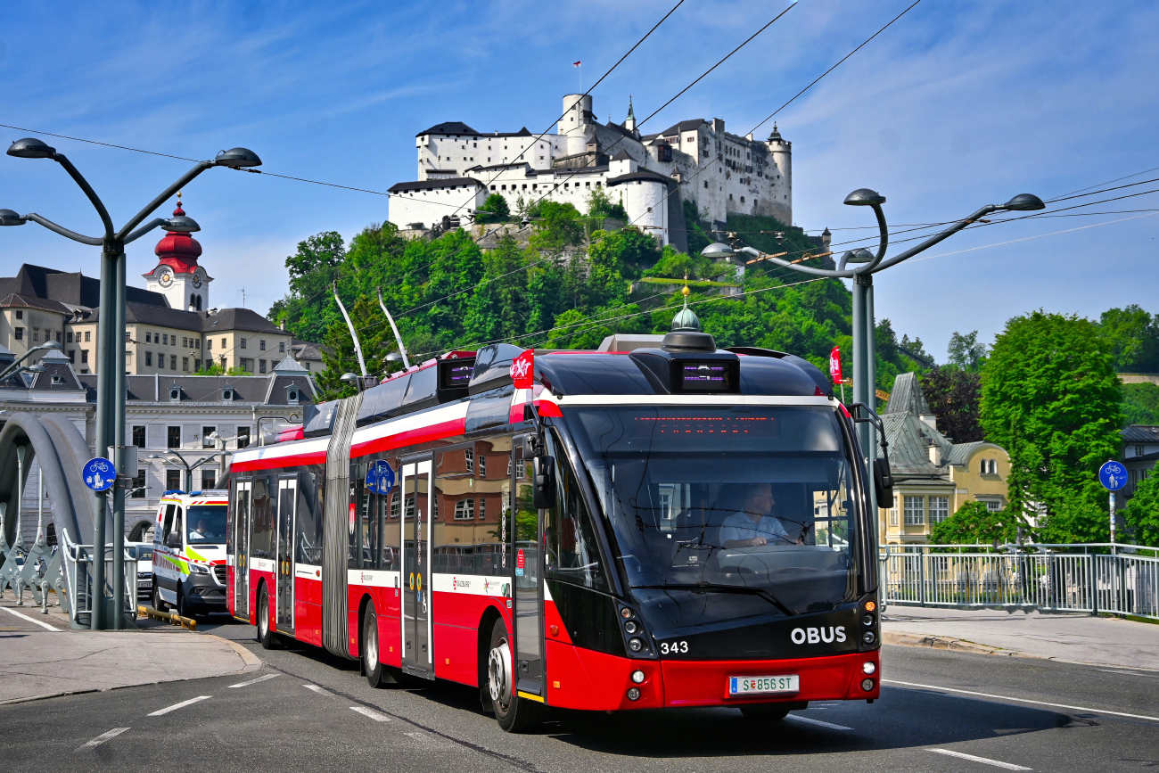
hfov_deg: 32.6
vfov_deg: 22.1
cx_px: 580
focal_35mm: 62
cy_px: 386
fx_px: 1980
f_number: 5.6
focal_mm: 41
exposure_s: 1/640
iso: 100
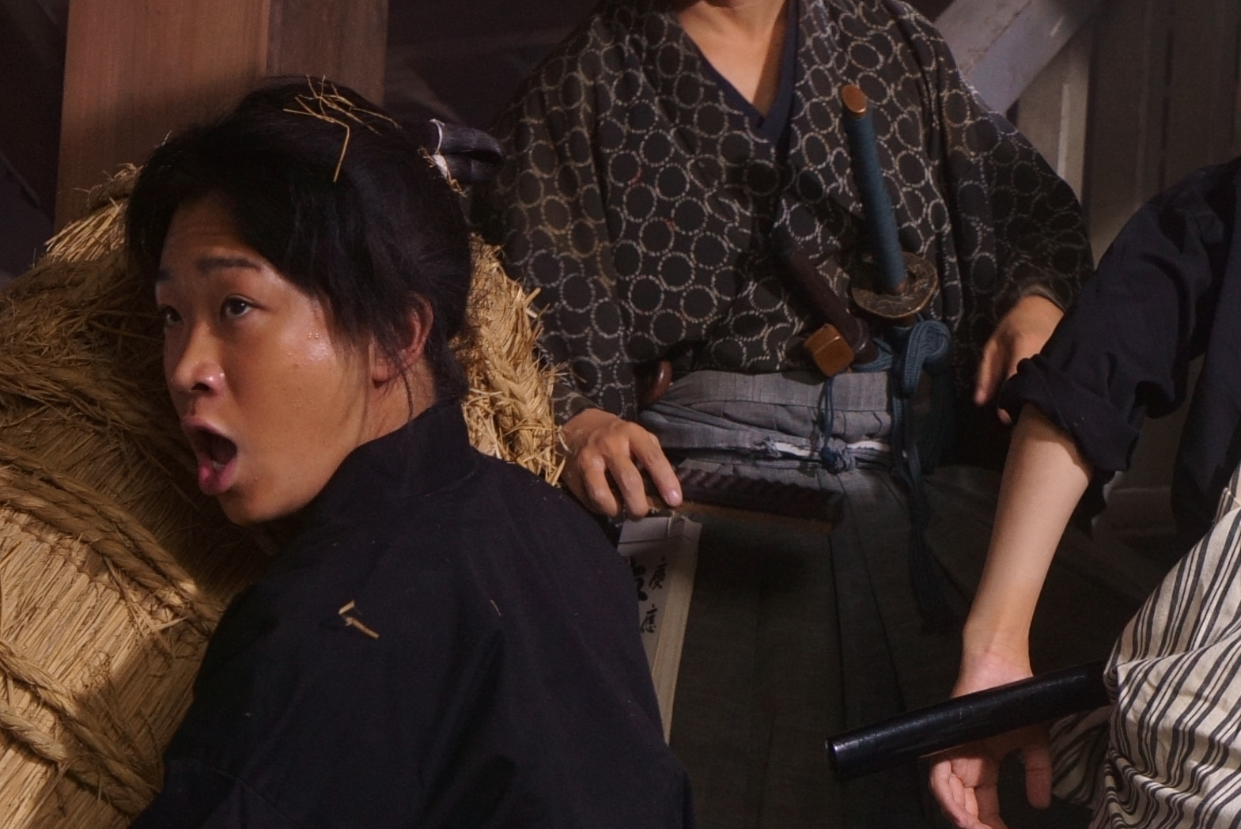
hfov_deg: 13.2
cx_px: 1190
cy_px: 263
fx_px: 5311
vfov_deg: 8.9
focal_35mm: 154
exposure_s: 1/125
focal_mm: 57
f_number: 5.6
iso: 800
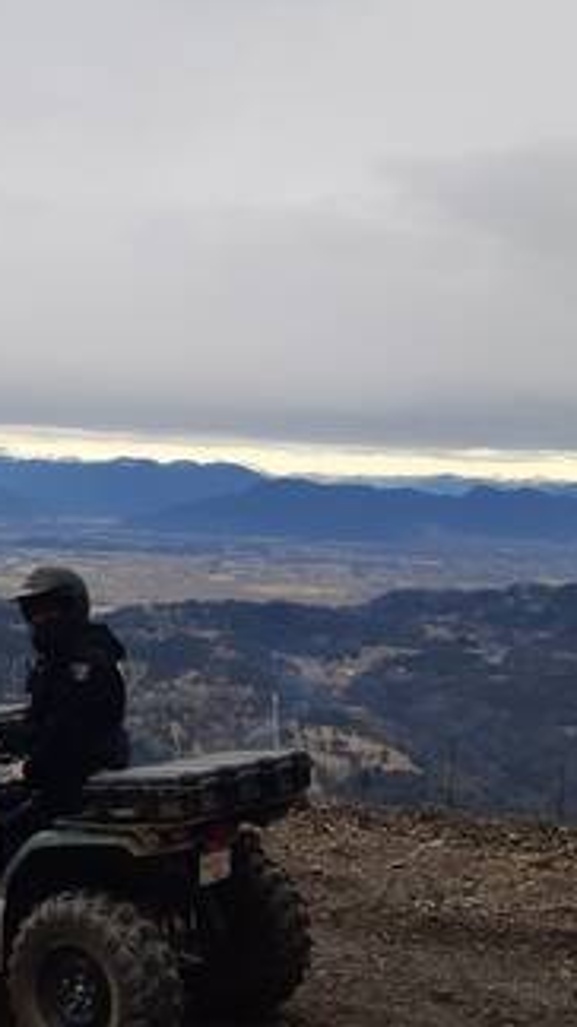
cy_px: 523
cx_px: 44
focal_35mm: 42
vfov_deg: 48.4
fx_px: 1144
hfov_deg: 27.2
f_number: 1.7
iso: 40
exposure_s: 1/370
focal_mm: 3.93
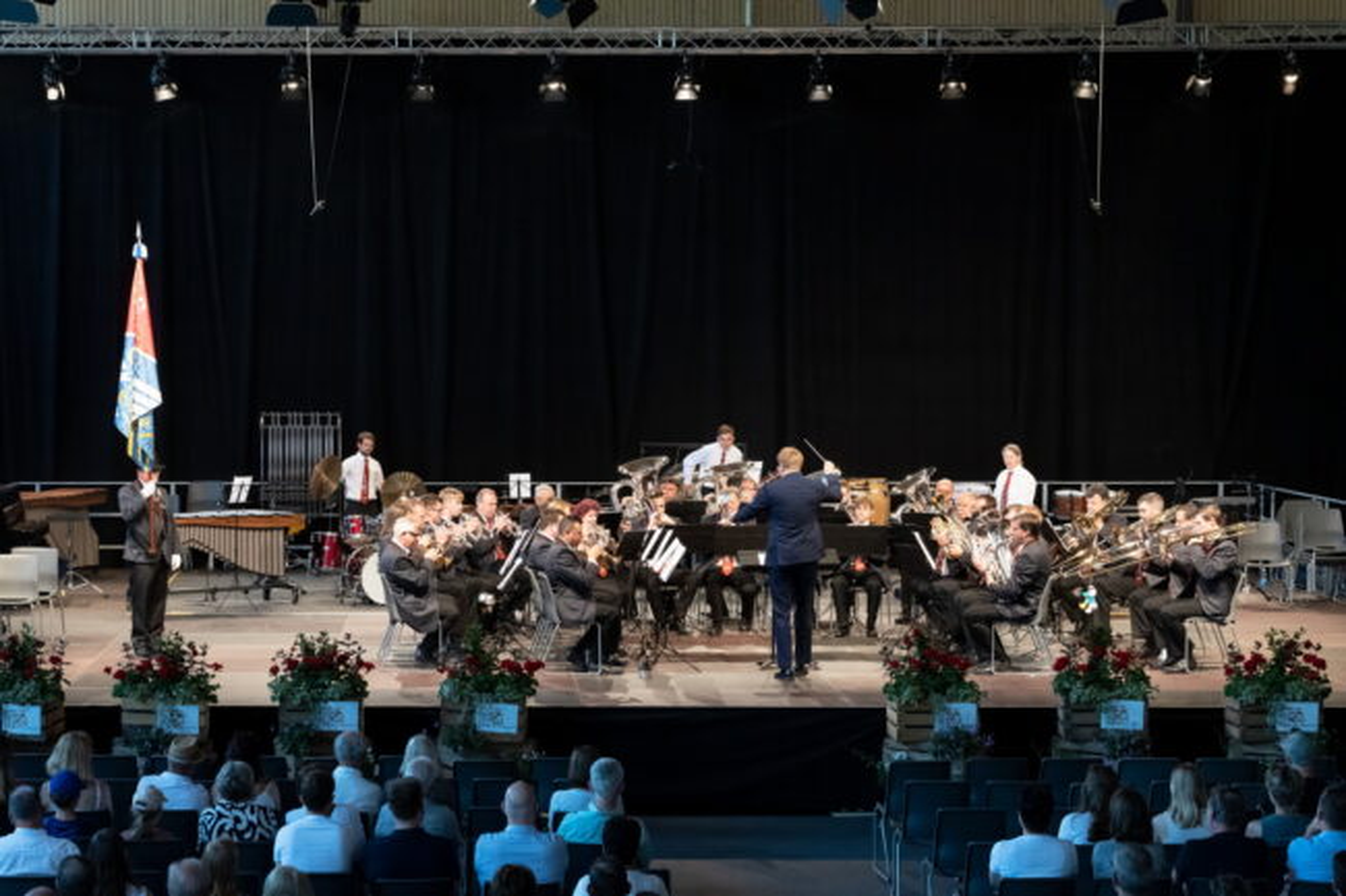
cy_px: 448
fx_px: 2616
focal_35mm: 70
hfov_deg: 28.9
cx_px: 673
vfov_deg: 19.4
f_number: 8
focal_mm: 70
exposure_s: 1/125
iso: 4000
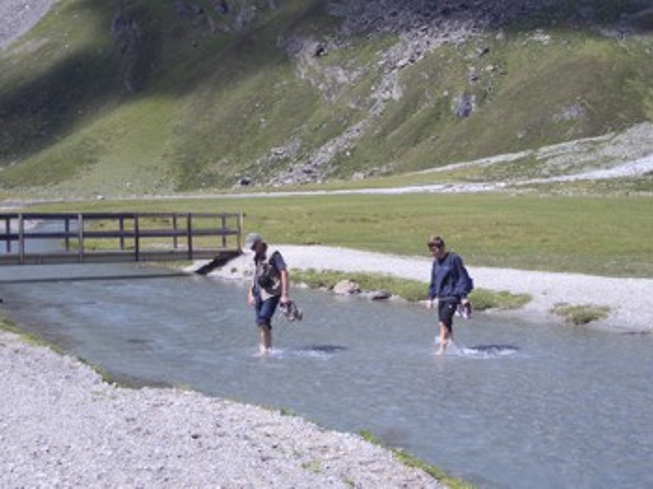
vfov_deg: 29.6
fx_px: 924
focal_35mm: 49
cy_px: 244
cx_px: 326
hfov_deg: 38.9
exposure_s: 1/320
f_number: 5
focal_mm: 8.2
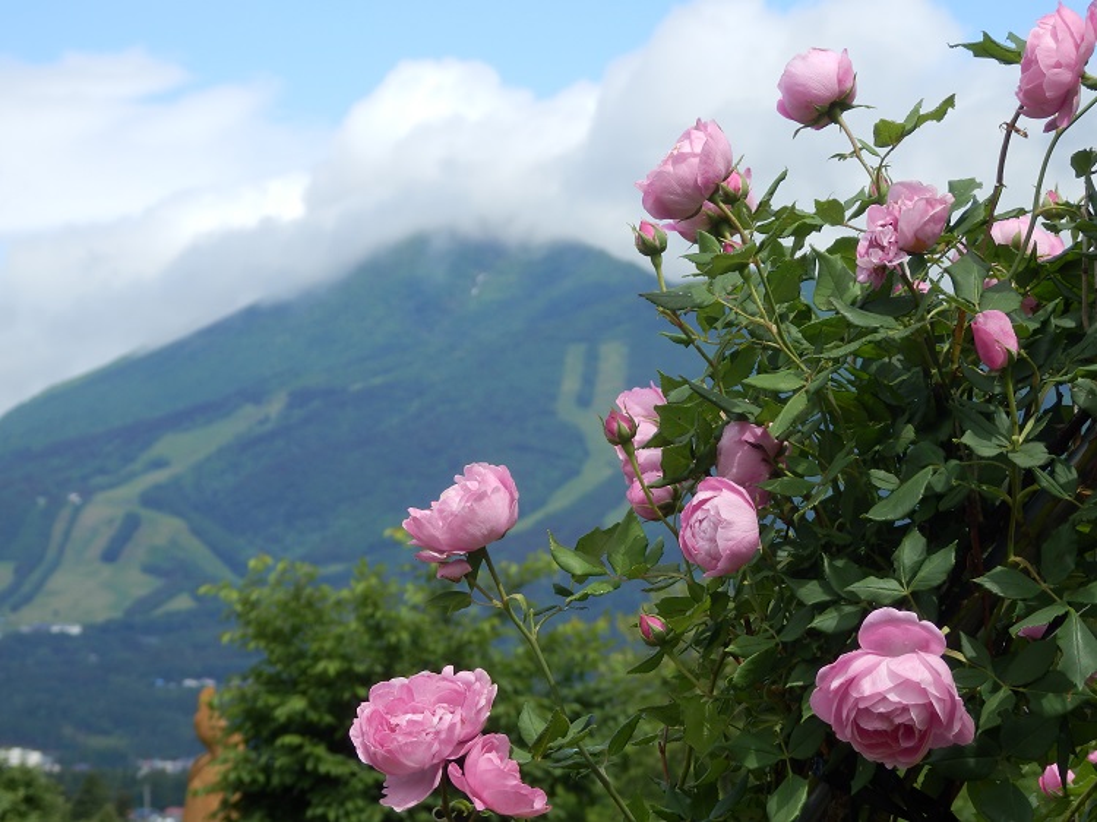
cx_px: 548
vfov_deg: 11.6
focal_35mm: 128
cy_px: 411
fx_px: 4055
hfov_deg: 15.4
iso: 80
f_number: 5.3
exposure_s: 1/400
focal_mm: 22.9
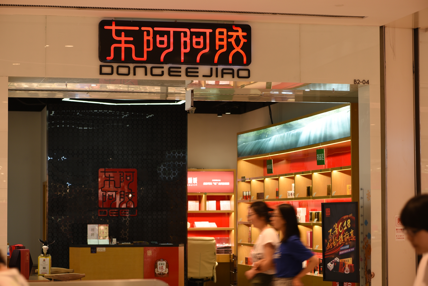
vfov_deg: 13.1
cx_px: 214
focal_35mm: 105
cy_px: 143
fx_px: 1249
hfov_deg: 19.4
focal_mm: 105
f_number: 4.5
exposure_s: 1/30
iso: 200
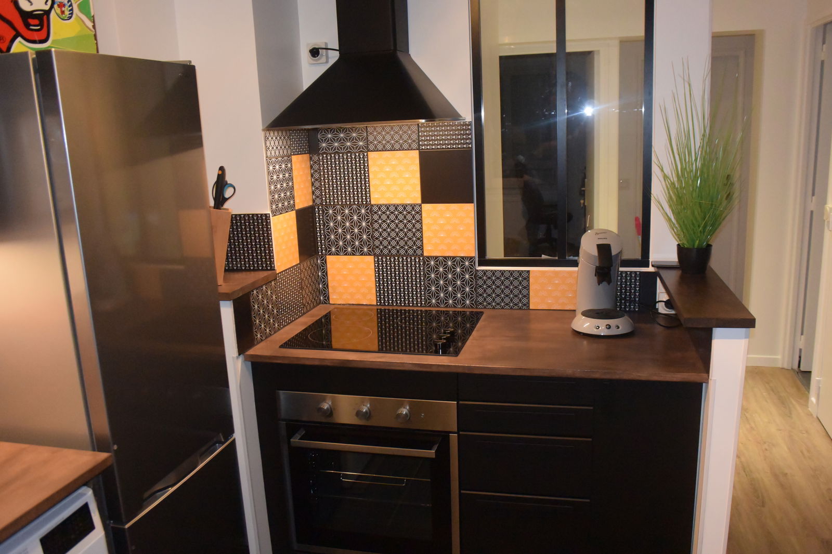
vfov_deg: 44.9
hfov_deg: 63.7
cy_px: 277
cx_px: 416
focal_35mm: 29
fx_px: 670
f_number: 3.8
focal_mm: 11
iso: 1600
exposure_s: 1/60
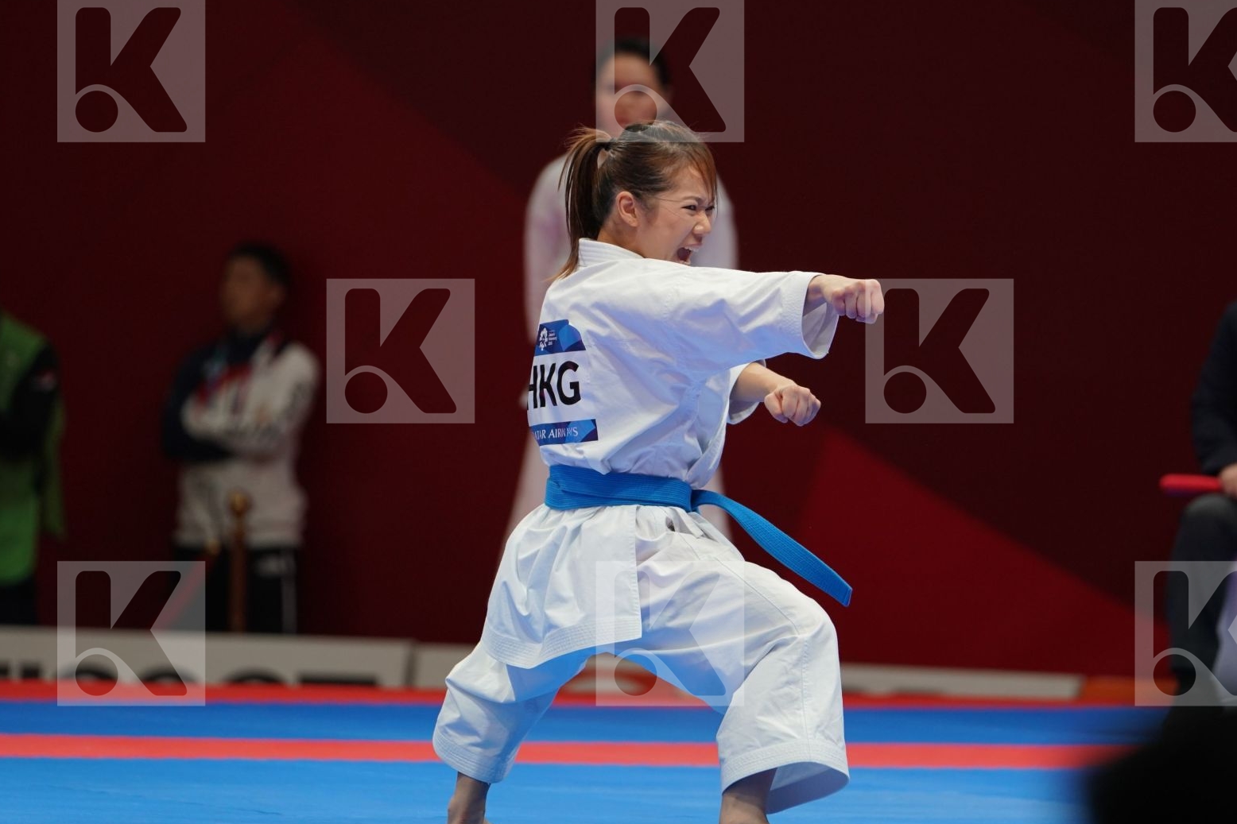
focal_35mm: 324
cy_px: 351
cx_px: 670
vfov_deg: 4.2
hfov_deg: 6.4
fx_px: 11131
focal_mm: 280
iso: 1000
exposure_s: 1/500
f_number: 4
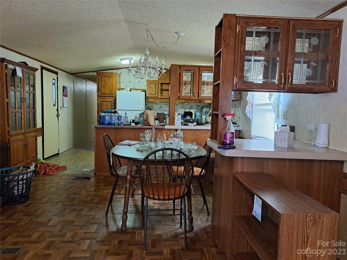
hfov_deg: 71.6
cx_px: 174
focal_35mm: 24
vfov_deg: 56.8
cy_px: 130
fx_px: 241
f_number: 1.8
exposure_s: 1/60
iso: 400
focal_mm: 5.23
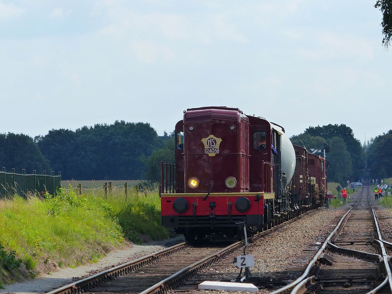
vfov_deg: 4.6
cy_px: 147
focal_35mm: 323
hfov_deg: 6.1
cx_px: 196
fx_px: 3658
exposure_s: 1/1300
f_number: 4
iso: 160
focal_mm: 58.2
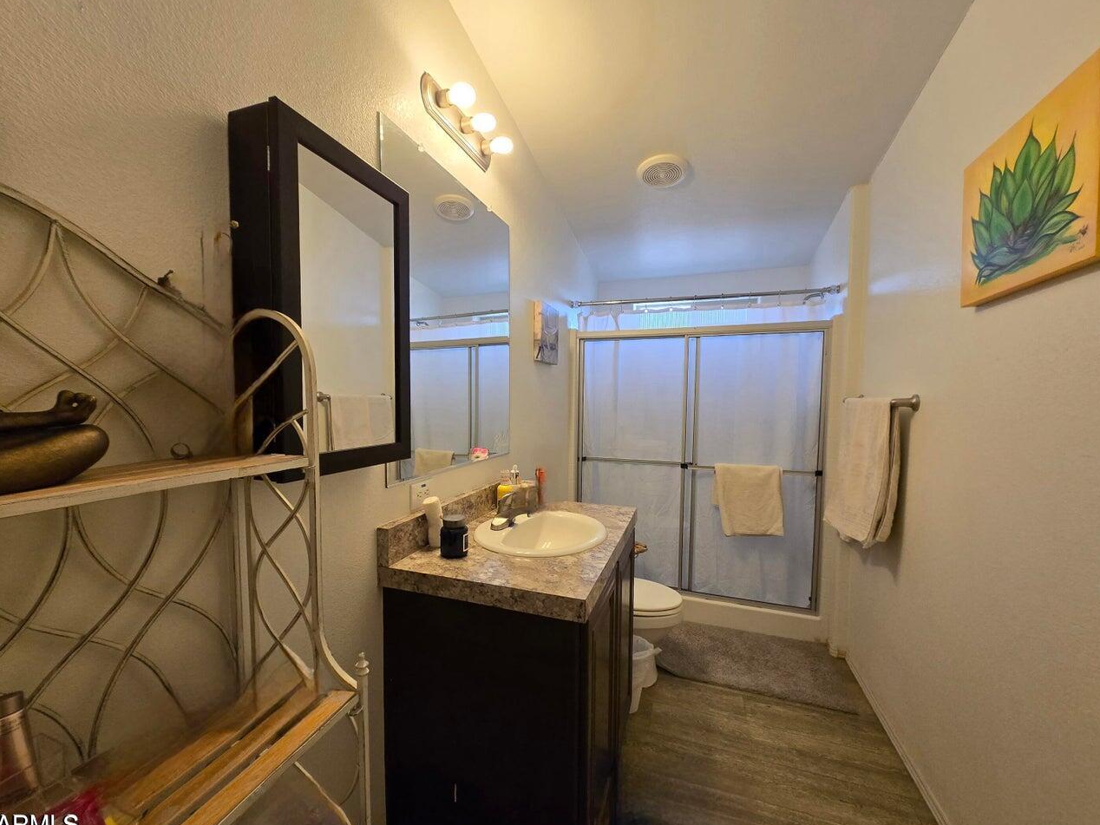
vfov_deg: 85.7
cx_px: 522
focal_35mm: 14
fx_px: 445
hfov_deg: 102.0
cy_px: 421
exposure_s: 1/60.2
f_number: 2.2
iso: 125
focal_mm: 1.7
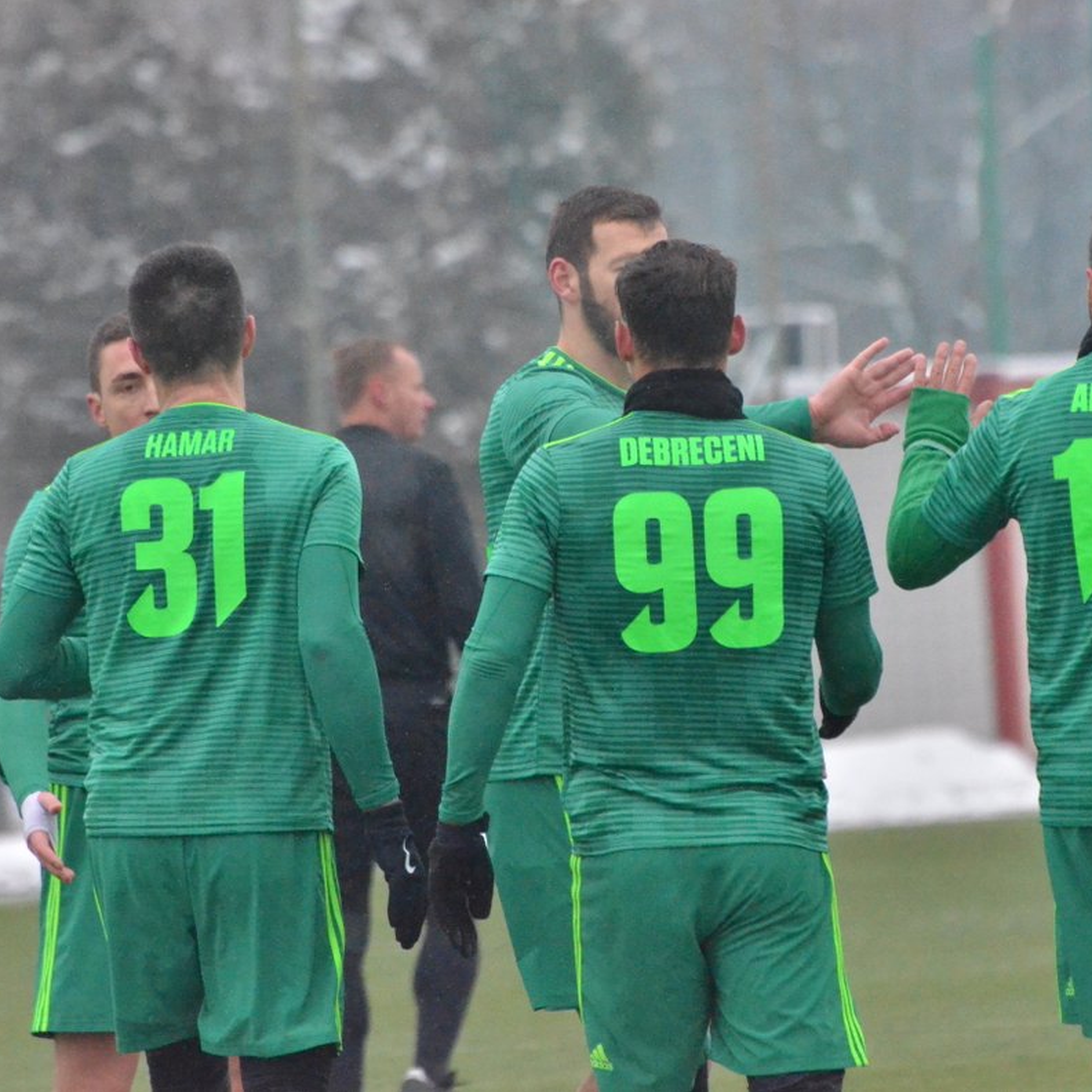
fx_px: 20629
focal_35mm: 578
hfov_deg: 3.0
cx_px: 601
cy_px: 545
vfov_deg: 3.0
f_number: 7.1
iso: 6400
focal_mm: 300
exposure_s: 1/3200
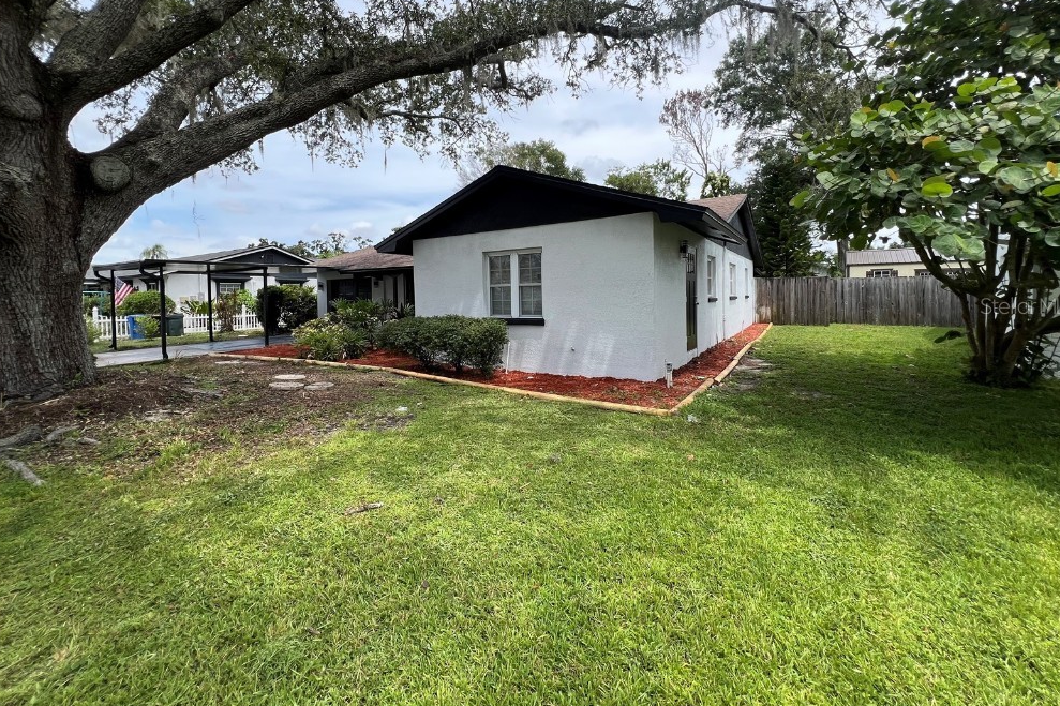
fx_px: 412
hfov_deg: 104.3
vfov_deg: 80.8
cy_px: 305
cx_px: 533
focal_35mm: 14
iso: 32
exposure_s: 1/874
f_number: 1.8
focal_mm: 1.57
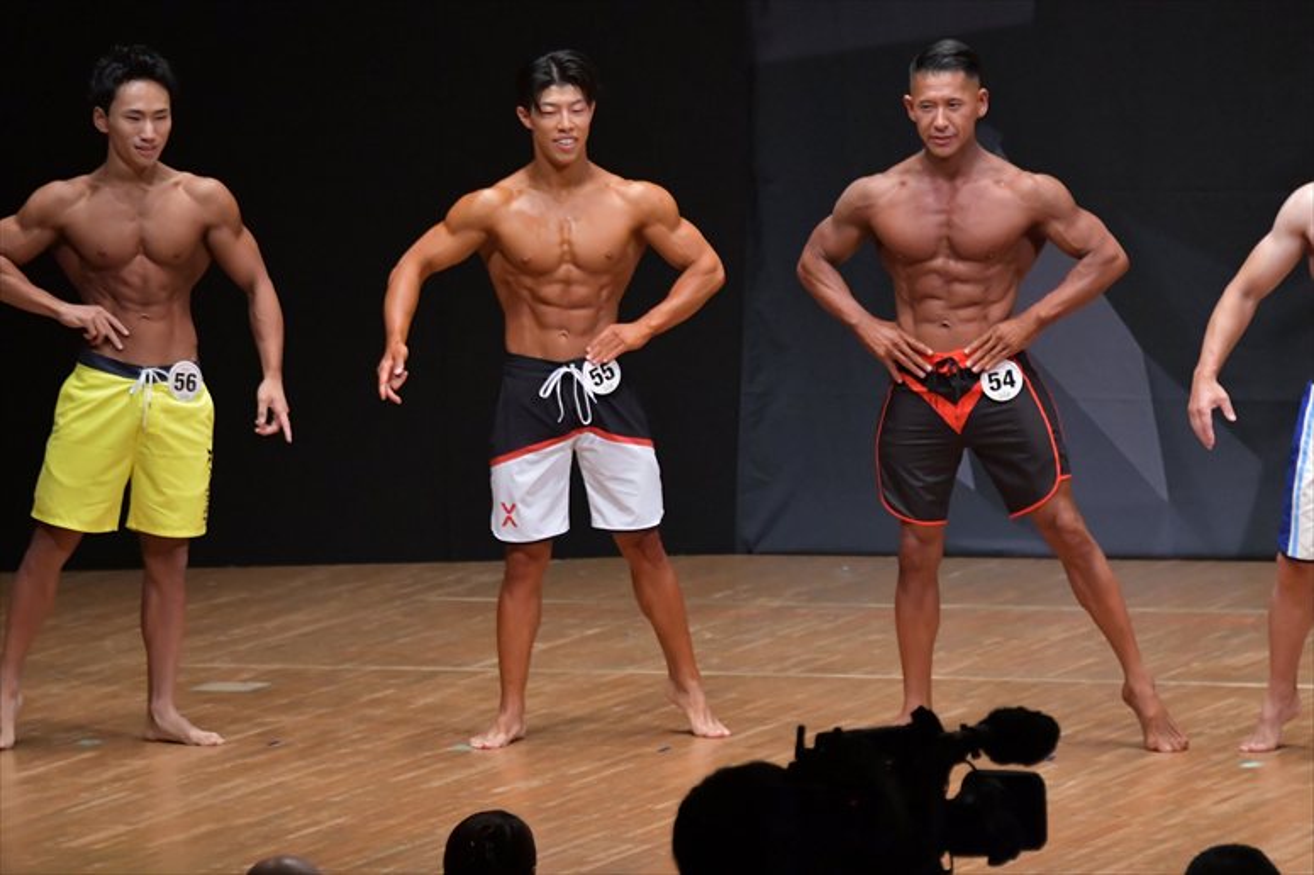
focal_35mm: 270
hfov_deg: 7.6
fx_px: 9850
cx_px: 657
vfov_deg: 5.1
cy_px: 438
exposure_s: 1/400
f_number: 5.6
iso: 6400
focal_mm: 180
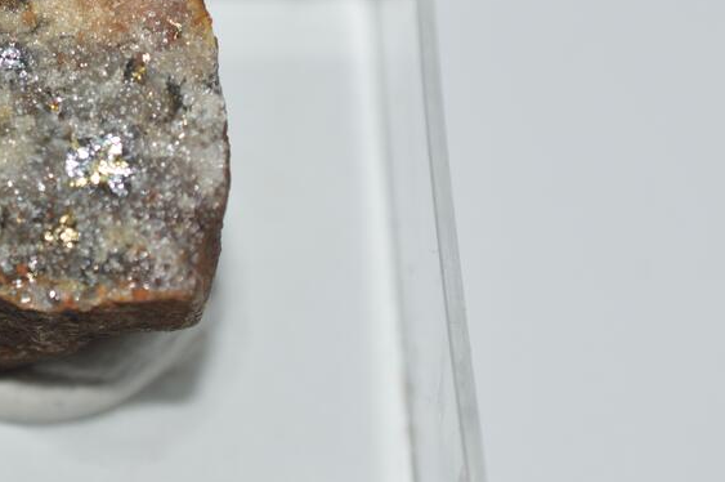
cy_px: 73
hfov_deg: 11.2
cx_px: 59
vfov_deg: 7.5
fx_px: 3683
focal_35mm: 183
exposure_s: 1/60
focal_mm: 55
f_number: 8
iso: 100
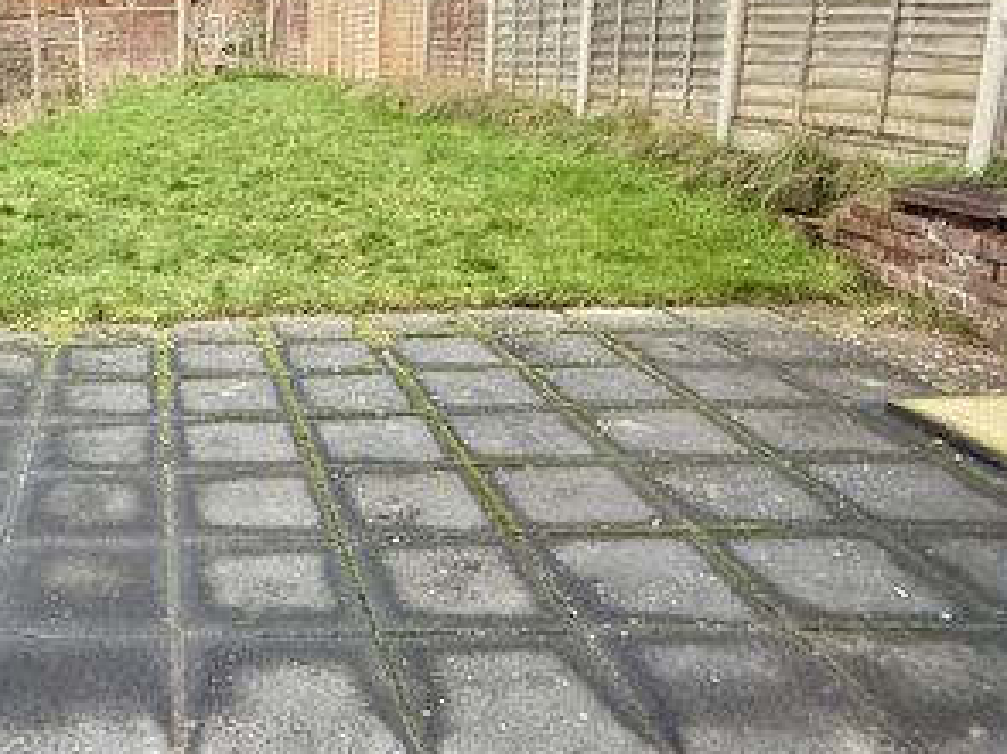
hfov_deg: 44.5
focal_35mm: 38
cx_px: 96
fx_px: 1105
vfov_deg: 37.6
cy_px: 317
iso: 160
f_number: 2.2
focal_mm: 2.22
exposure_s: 1/99
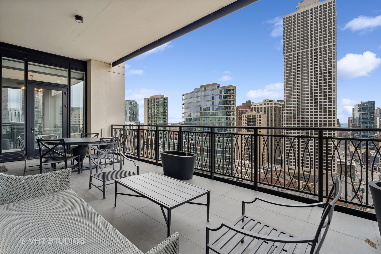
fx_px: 169
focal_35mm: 16
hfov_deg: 96.7
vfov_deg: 73.7
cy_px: 127
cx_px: 190
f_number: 7.1
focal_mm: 16
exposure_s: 1/250
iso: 320
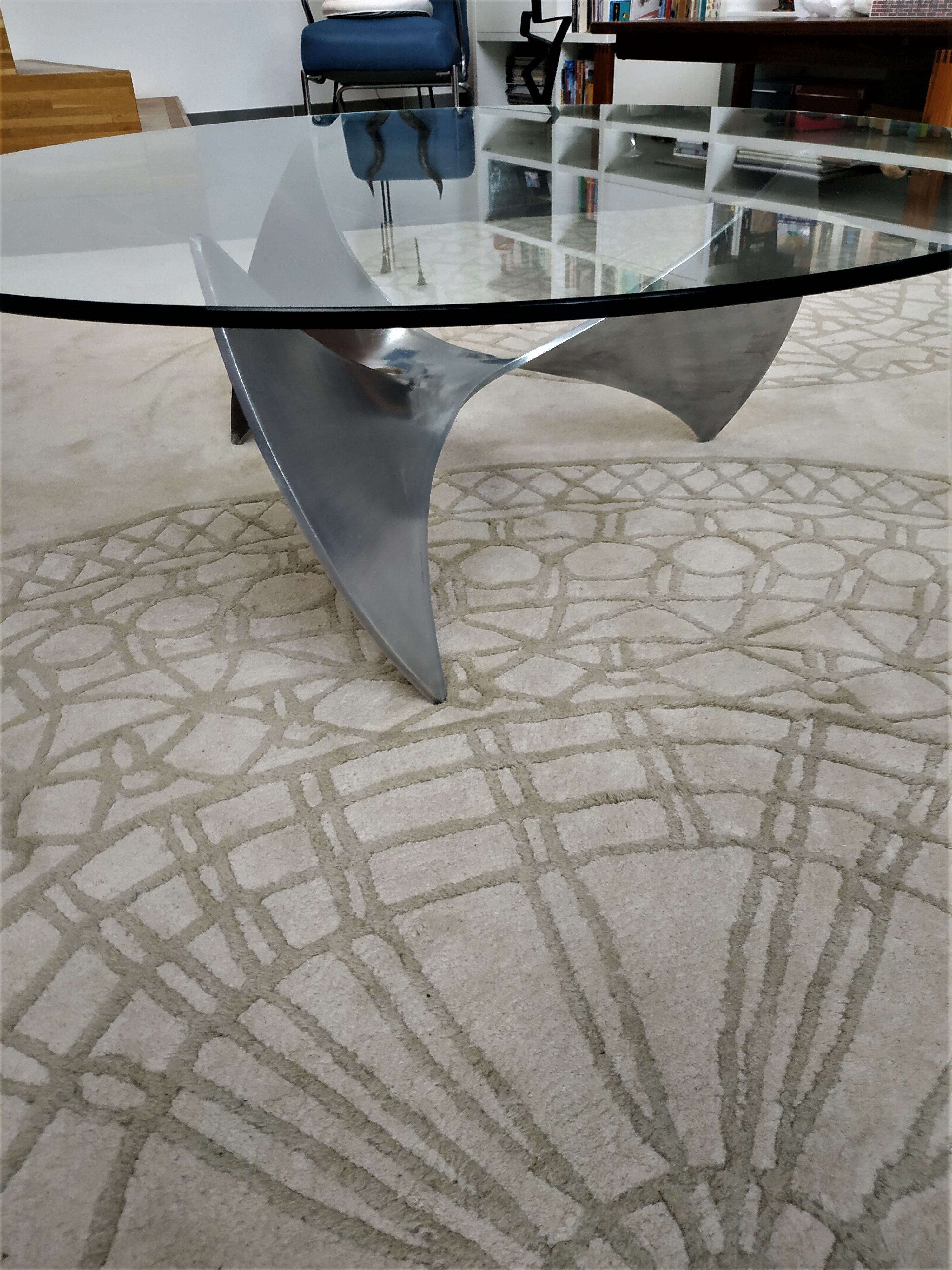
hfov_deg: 56.8
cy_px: 635
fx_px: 880
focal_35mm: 24
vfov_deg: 71.6
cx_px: 476
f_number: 1.9
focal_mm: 3.94
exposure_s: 1/25
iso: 250
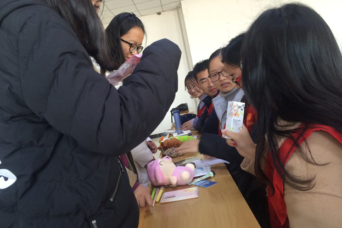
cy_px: 120
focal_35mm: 31
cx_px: 171
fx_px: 294
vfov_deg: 42.3
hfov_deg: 60.3
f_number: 2.2
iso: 125
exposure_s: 1/33
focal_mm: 4.15
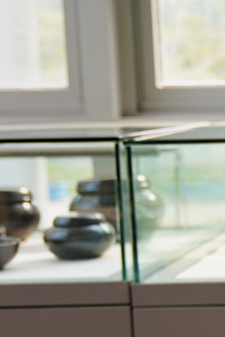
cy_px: 223
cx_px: 556
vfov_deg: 19.0
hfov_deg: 10.7
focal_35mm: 107
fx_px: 1003
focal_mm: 31
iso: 125
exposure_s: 1/40
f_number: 2.8
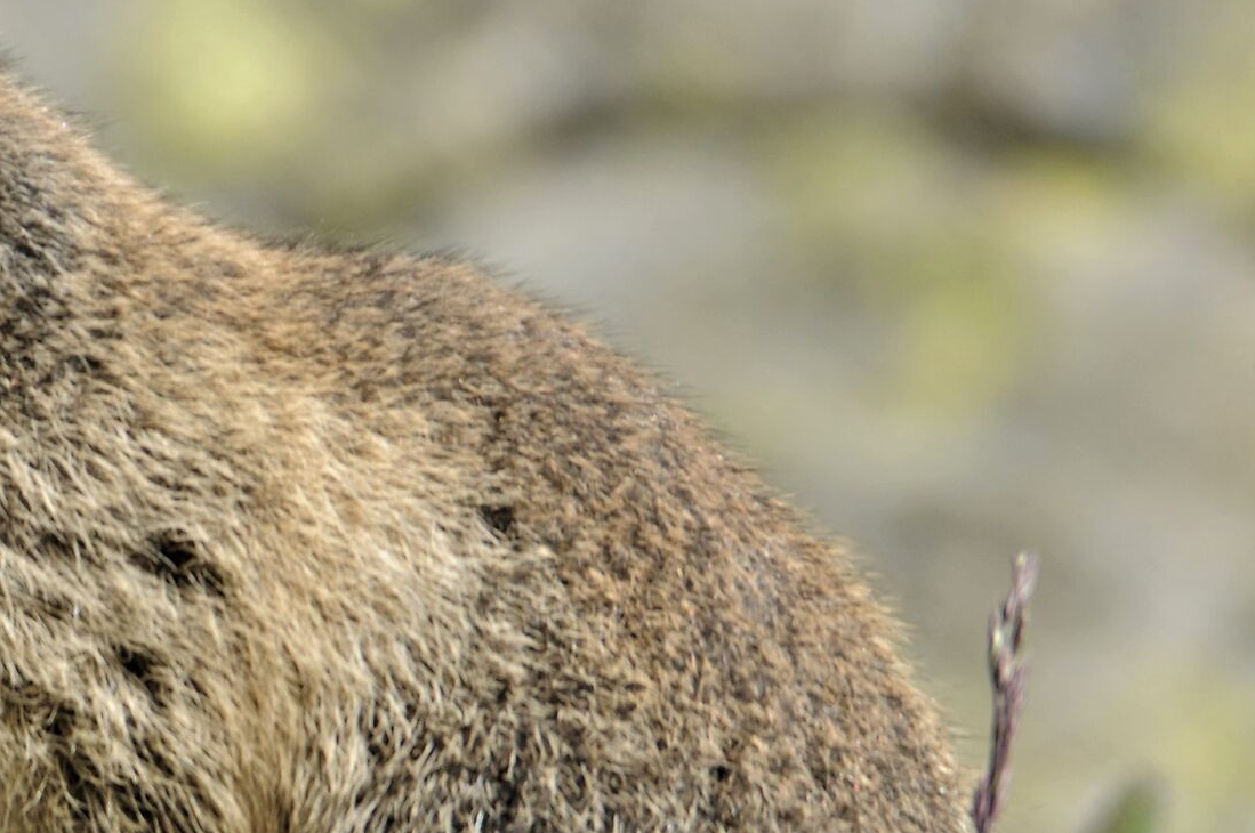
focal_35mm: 1310
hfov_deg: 1.6
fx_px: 45613
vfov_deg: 1.0
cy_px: 641
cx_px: 240
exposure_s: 1/500
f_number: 5.6
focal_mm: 400
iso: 200
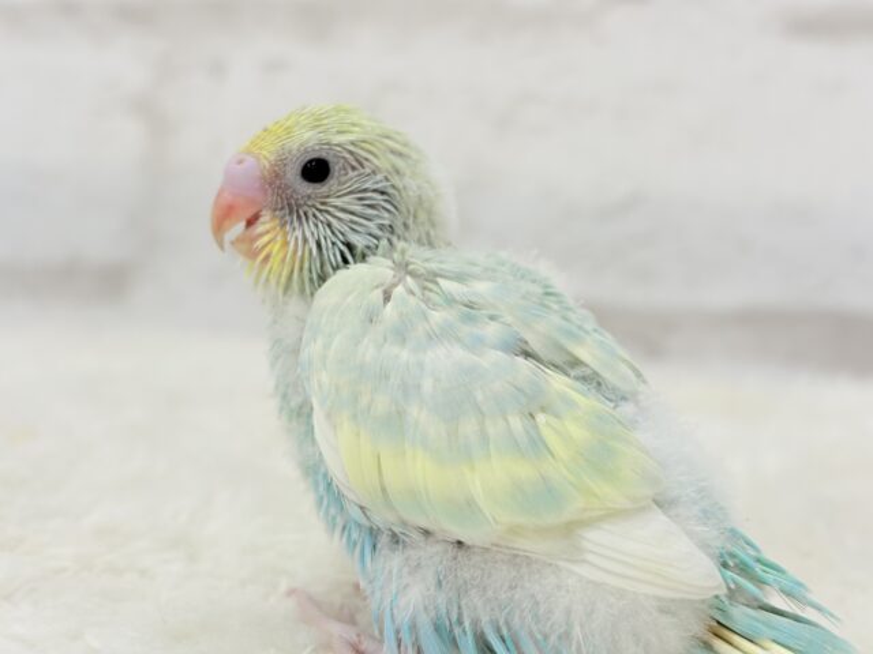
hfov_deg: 36.8
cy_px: 327
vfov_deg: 28.0
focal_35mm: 52
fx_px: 1311
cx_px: 436
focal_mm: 5.96
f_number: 1.6
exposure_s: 1/100
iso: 64
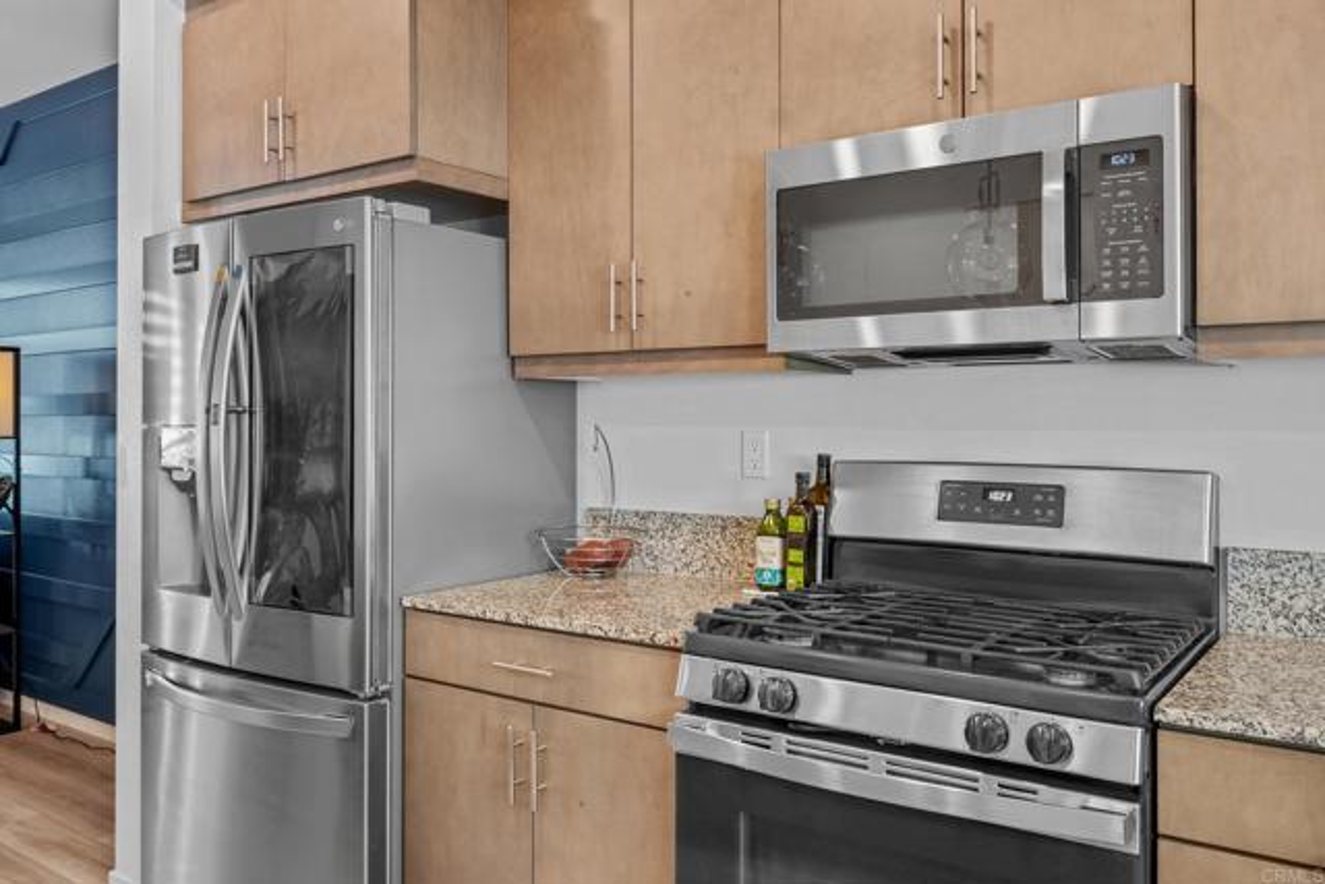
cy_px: 442
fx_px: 950
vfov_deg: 49.9
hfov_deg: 69.8
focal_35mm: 26
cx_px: 662
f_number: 8
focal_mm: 17.2
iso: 100
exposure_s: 1.3
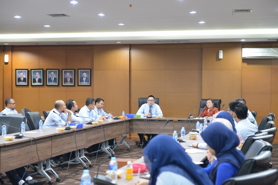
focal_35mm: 70
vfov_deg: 19.5
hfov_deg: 28.8
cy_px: 92
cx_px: 139
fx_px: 541
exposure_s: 1/100
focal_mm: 70
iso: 4000
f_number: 4
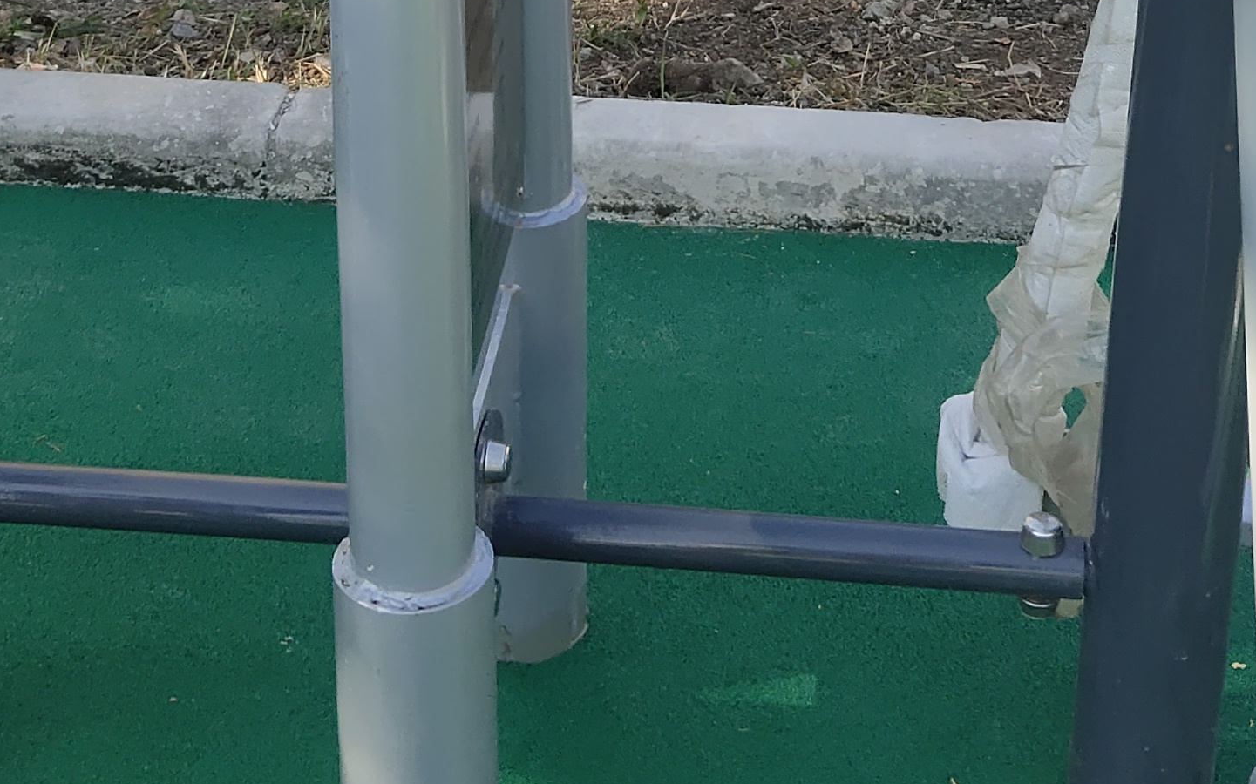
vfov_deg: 13.9
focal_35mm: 89
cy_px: -312
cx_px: 596
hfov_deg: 23.3
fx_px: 3046
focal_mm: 4.35
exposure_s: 1/1057
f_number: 1.79
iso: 50
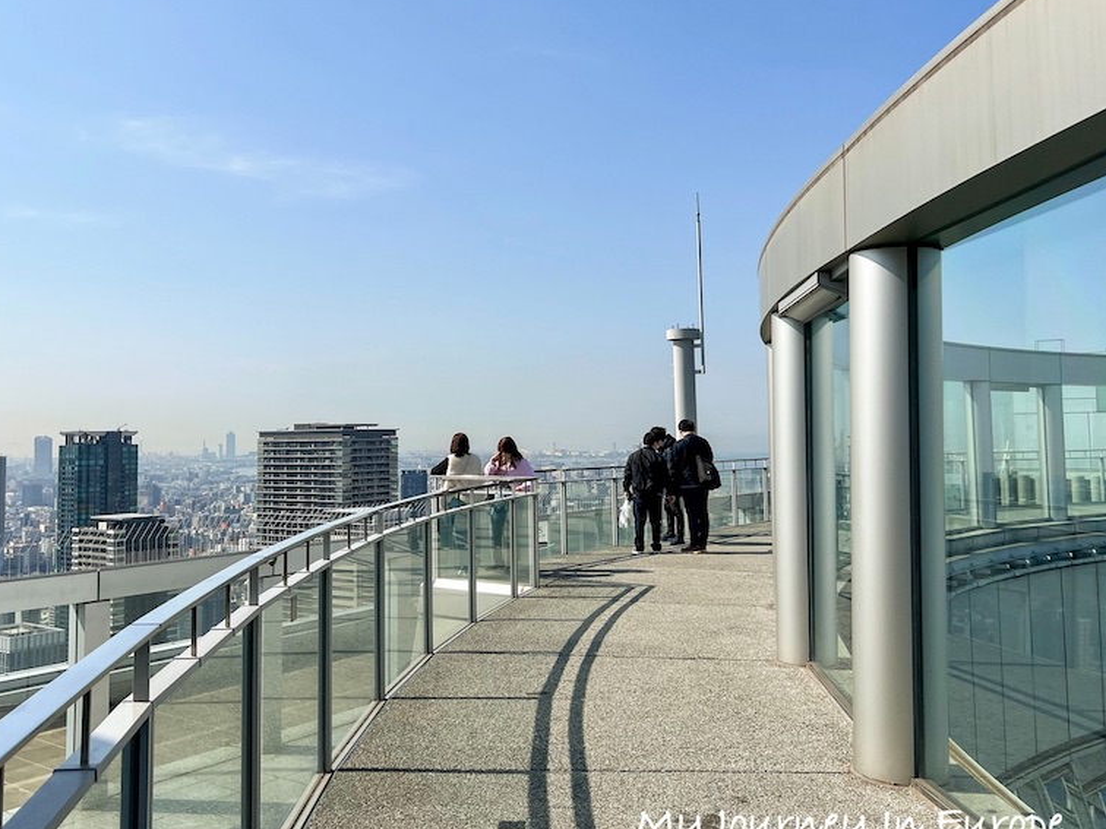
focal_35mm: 33
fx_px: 1054
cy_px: 352
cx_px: 475
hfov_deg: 55.2
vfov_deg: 42.8
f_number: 1.5
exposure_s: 1/8000
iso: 50
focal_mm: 5.7
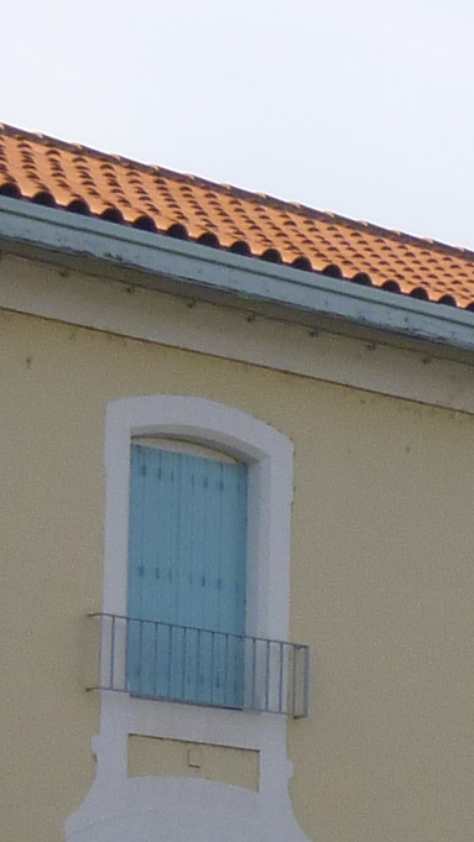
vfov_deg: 14.4
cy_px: 898
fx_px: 3263
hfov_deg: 8.1
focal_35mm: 146
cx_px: 718
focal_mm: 4.5
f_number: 3.1
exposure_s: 1/800
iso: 100
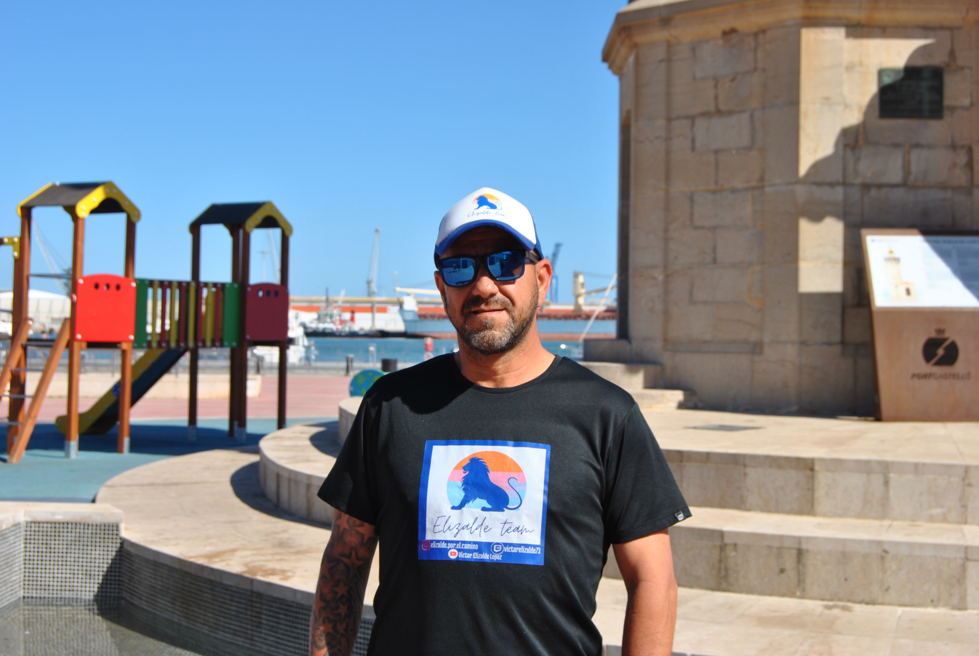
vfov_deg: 23.8
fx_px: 1552
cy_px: 328
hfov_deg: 35.0
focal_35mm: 57
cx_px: 490
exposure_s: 1/320
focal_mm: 38
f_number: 9
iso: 100
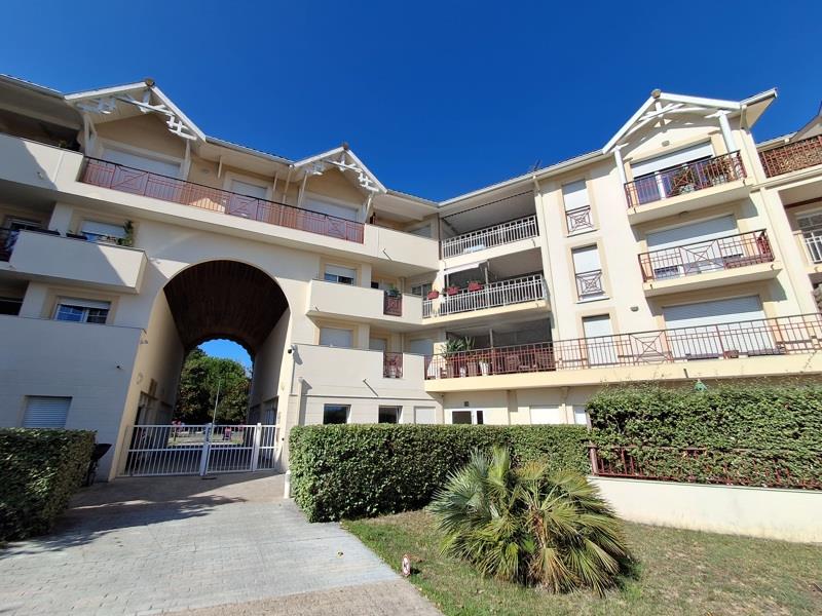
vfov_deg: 78.1
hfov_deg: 94.5
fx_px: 380
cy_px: 308
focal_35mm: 16
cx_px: 411
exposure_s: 1/1570
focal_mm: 1.64
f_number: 2.2
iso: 40
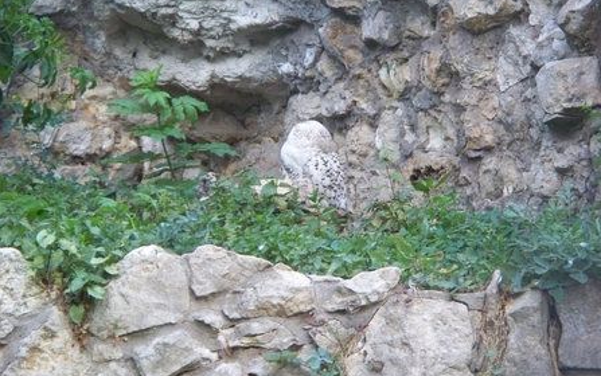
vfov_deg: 6.8
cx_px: 301
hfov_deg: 10.9
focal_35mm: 192
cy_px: 176
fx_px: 3147
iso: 400
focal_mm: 37.7
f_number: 5.1
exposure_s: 1/160
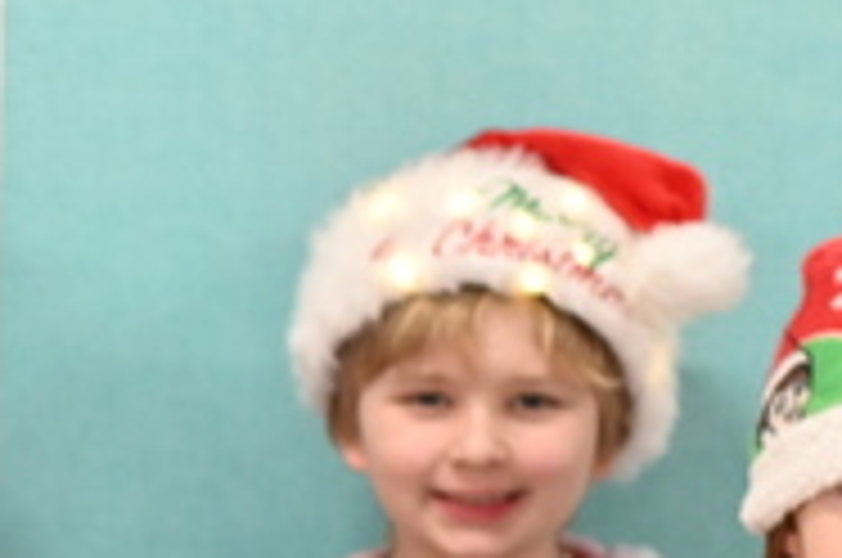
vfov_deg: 5.0
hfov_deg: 7.2
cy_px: 799
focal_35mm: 274
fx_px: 6398
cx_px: -901
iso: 1100
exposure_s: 1/125
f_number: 2.8
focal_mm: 50
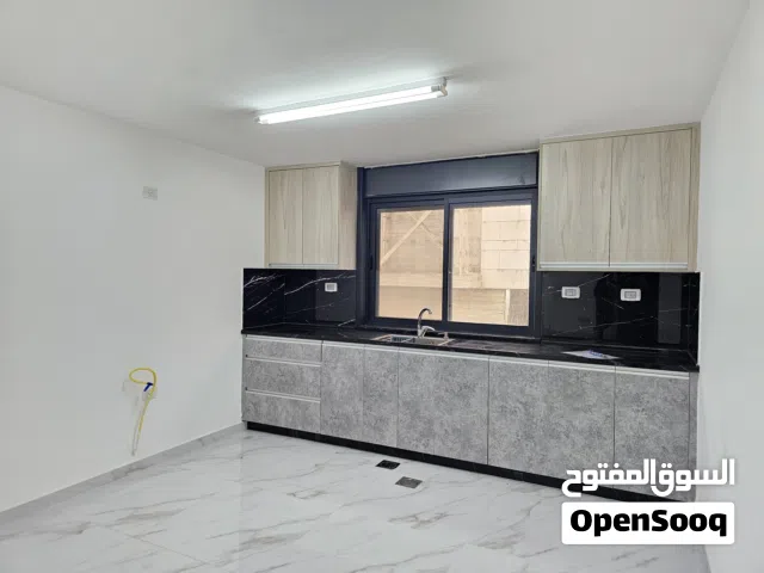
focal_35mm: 23
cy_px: 286
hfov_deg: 73.9
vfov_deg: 58.9
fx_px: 508
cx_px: 382
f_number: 1.7
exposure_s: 1/120
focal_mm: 6.3
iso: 250
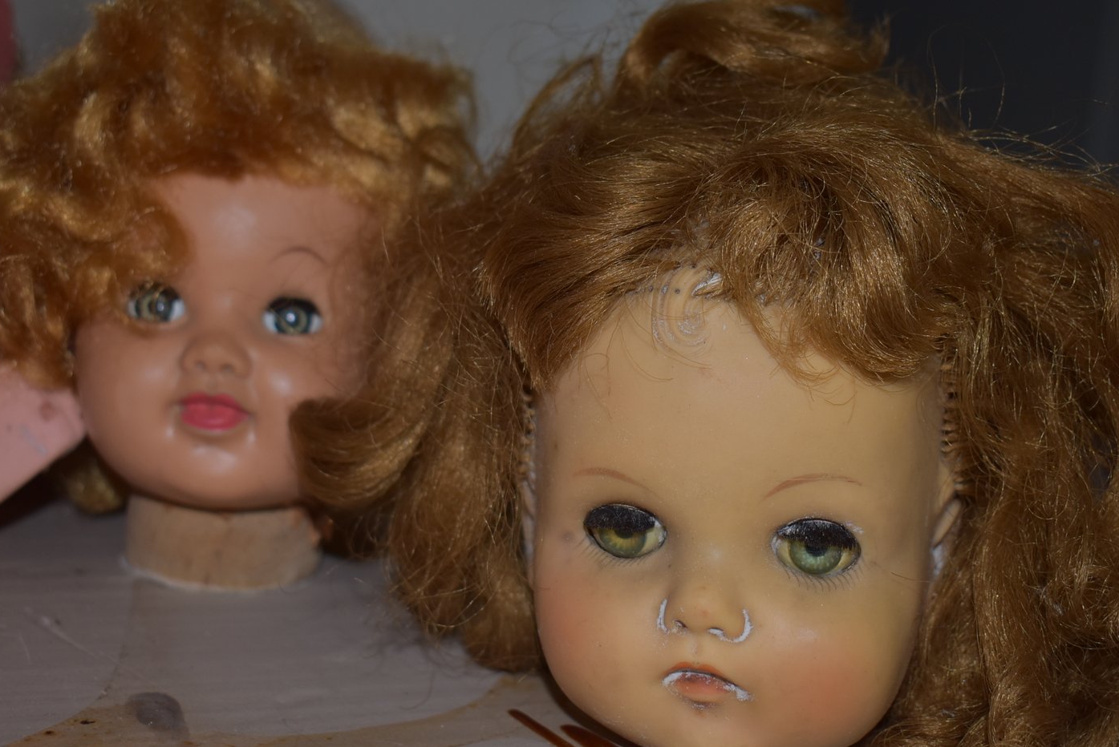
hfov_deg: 35.2
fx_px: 1761
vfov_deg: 24.0
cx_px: 518
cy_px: 404
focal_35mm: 57
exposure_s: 1/80
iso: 320
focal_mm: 31
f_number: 4.2
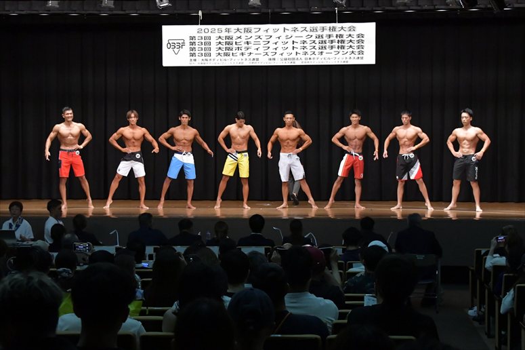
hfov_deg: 28.1
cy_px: 175
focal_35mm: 72
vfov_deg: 18.9
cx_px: 262
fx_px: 1050
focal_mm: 48
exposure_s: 1/400
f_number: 5.6
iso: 6400
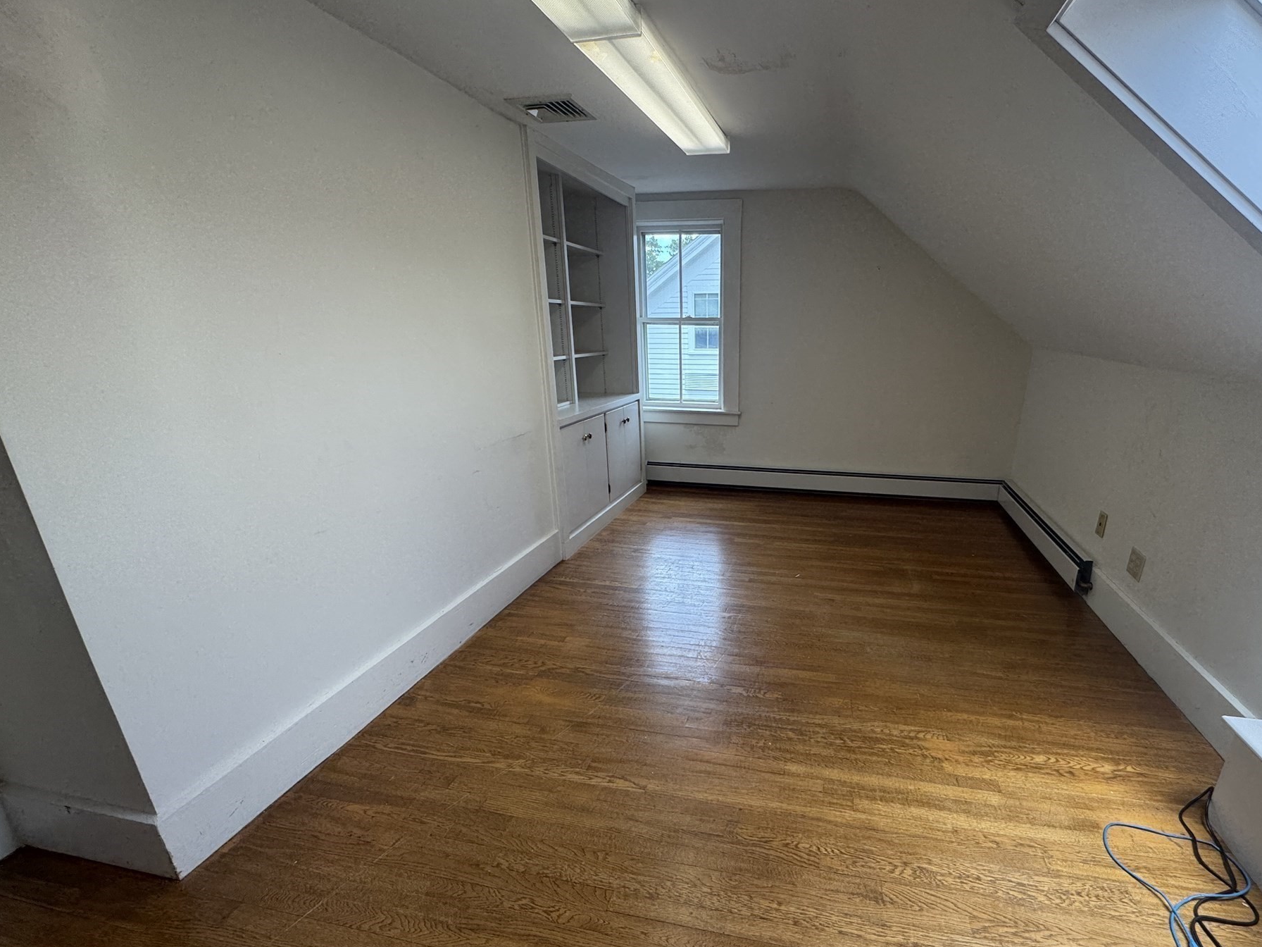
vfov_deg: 77.8
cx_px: 718
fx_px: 583
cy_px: 528
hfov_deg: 93.9
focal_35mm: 16
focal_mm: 2.22
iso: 80
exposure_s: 1/120
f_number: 2.2
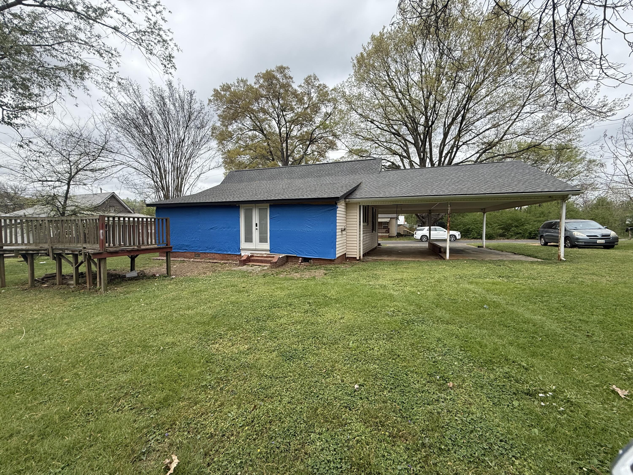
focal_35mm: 14
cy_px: 238
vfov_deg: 85.7
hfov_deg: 102.1
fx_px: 256
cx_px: 316
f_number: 2.2
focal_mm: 2.22
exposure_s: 1/1001
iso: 64
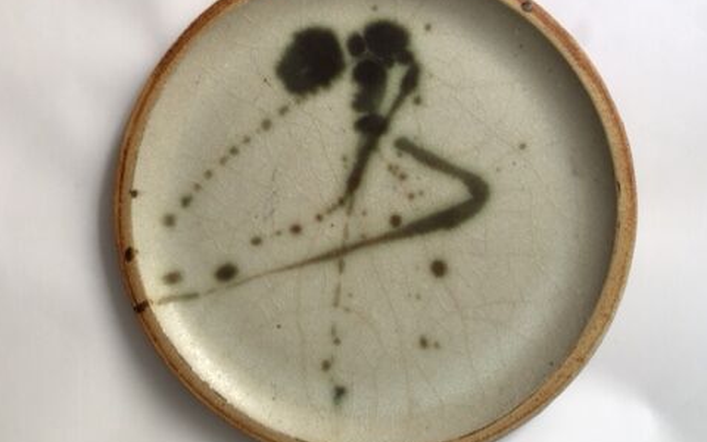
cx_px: 367
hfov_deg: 48.2
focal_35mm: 41
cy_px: 217
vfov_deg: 31.2
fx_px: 790
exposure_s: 1/50
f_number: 2.2
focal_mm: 4.15
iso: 25
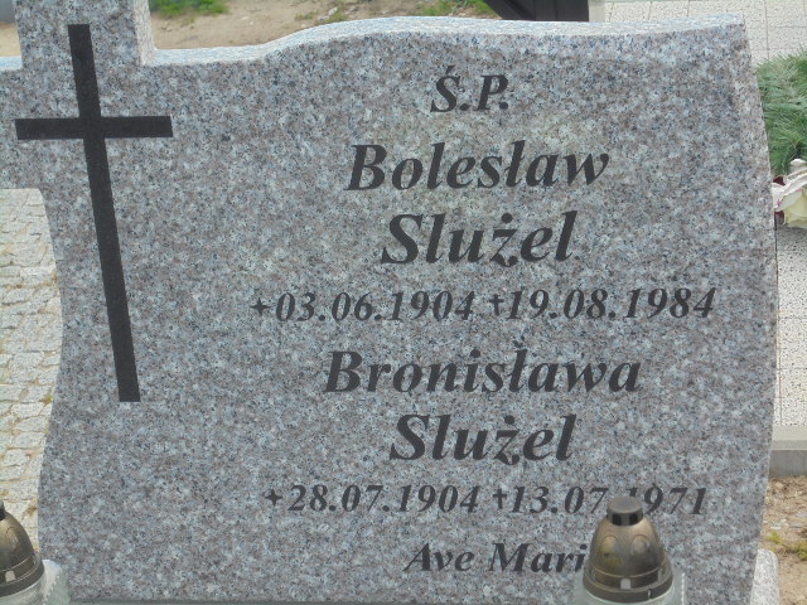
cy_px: 302
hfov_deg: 23.6
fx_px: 1935
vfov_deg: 17.8
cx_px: 404
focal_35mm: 83
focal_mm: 14.9
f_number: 6.7
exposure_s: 1/125
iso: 100
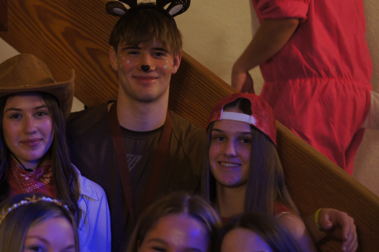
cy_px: 173
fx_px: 1178
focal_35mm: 112
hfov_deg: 18.2
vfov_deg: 12.2
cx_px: 102
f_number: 2
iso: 800
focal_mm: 50
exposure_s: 1/80
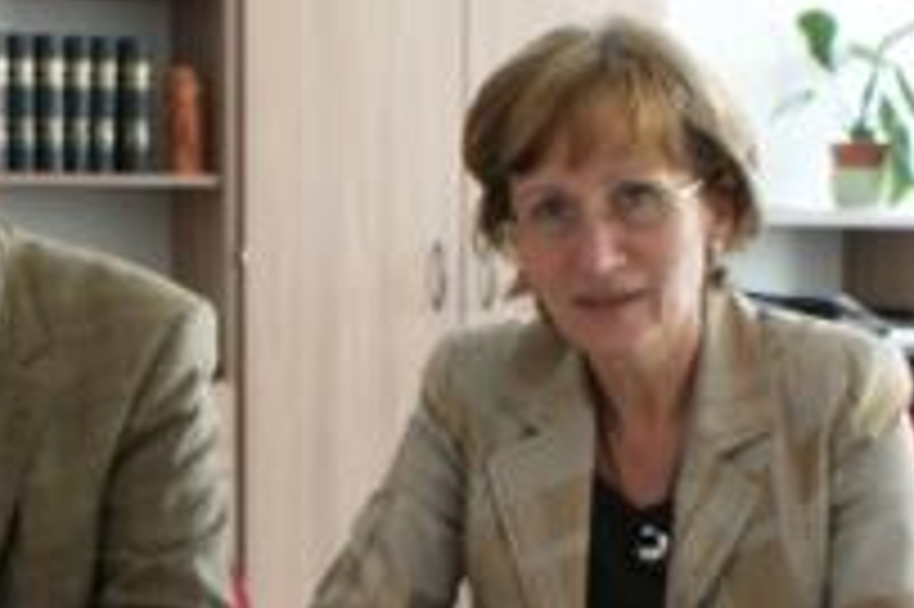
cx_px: 338
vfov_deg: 18.5
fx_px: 1852
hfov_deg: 27.6
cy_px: 493
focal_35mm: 73
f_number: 5.6
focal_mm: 22
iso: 400
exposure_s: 1/50
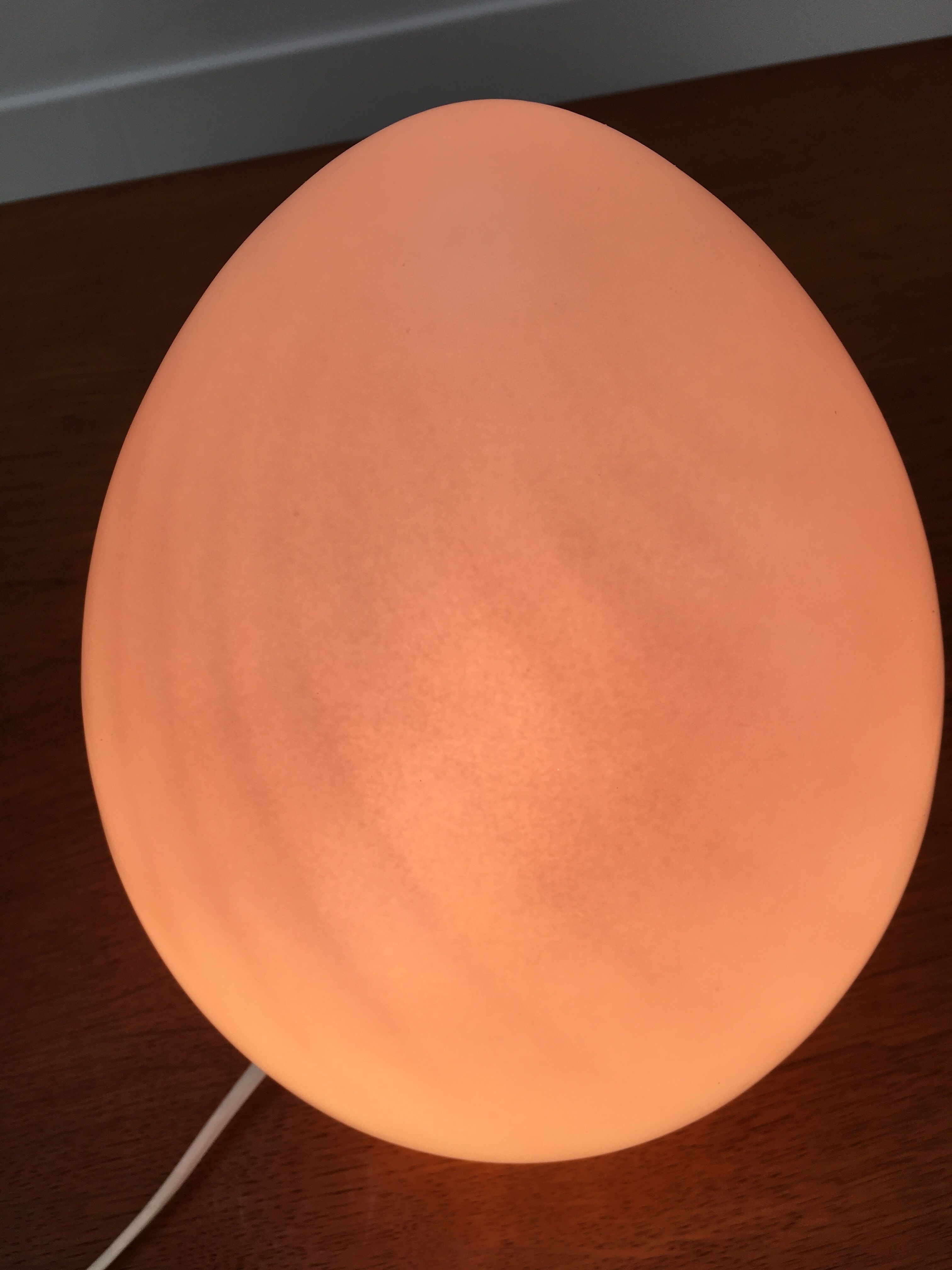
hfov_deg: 48.2
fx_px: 1063
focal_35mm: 29
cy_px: 635
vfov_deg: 61.7
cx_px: 476
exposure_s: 1/100
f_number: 2.2
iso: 25
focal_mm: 4.15
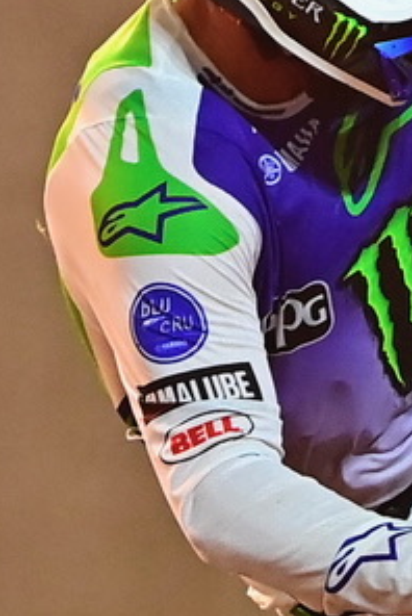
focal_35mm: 2334
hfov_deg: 0.6
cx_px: 319
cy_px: 619
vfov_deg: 0.9
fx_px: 39971
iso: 2800
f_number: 4
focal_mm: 300
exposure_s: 1/1000
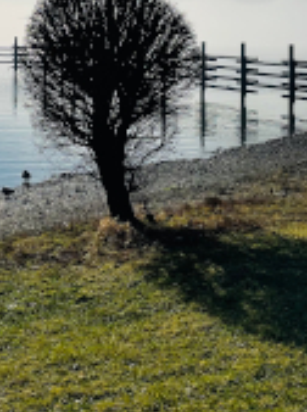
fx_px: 855
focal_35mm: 72
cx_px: 44
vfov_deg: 26.2
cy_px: 38
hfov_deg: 20.1
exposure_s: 1/17241
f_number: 1.6
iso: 32
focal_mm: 4.2
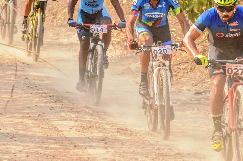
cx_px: 174
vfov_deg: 3.8
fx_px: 2418
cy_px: 18
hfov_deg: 5.7
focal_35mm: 359
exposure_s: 1/1000
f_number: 5
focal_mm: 102
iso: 400
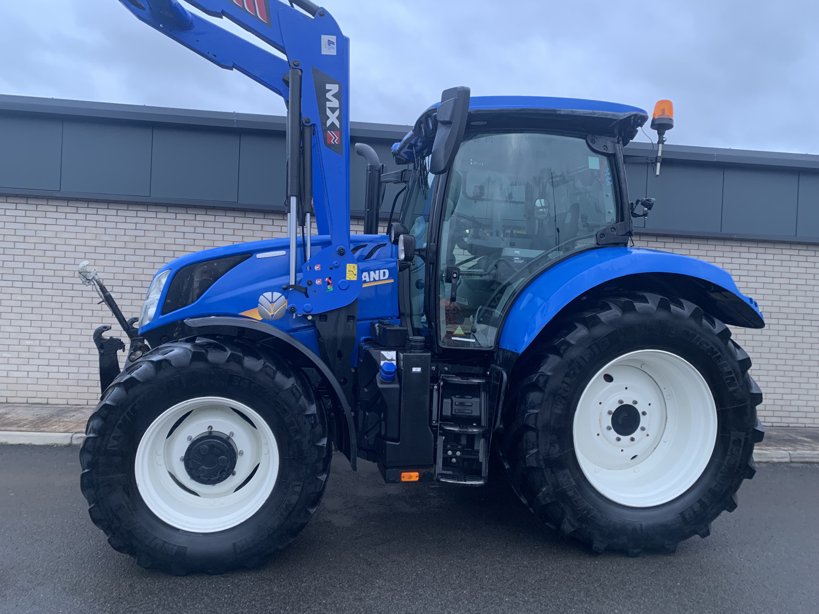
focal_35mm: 26
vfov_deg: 53.1
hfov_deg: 67.3
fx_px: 615
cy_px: 307
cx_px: 410
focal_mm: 4.25
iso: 160
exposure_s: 1/60
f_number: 1.8
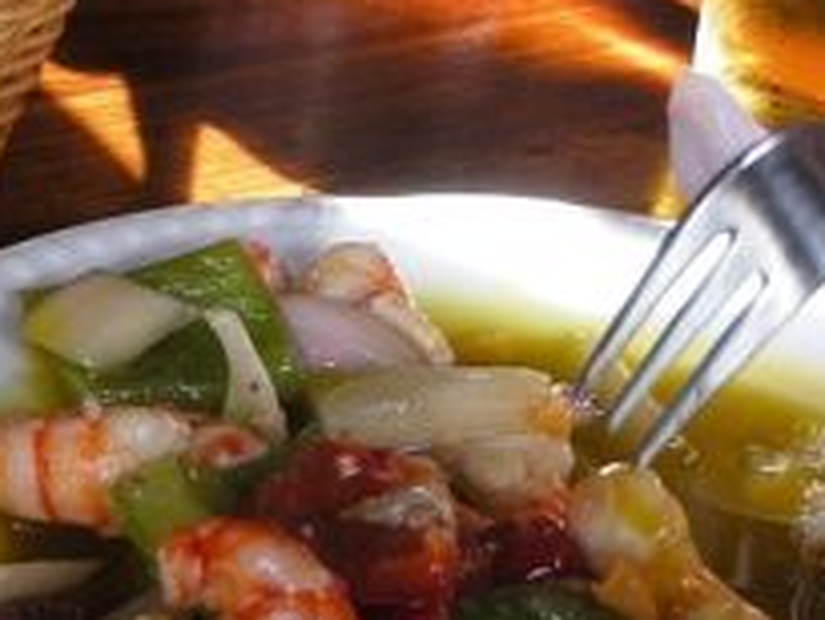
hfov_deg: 16.9
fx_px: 2647
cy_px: 465
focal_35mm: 111
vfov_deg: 13.3
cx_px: -193
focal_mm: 5.8
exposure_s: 1/67.7
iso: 50
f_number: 2.8
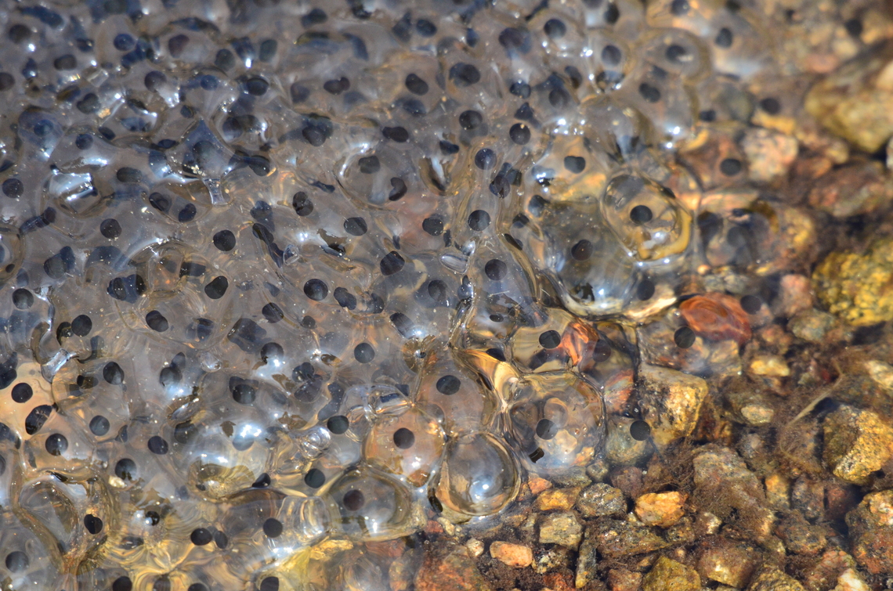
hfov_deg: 2.8
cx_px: 446
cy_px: 296
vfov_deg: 1.8
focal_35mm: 750
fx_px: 18565
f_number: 8
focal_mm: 500
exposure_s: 1/1000
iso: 900
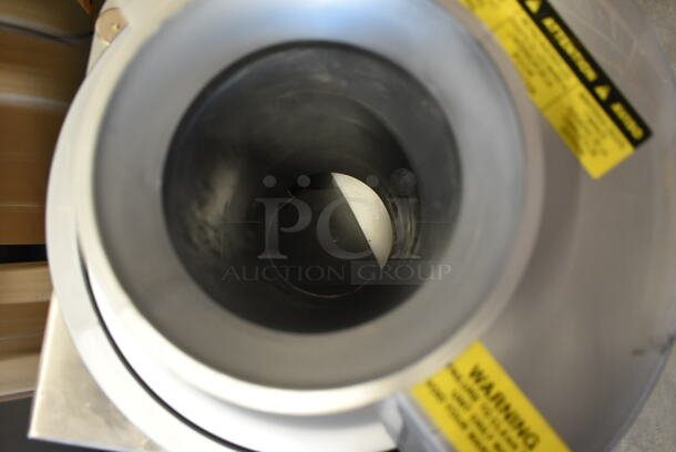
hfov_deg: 67.3
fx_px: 507
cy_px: 226
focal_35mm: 27
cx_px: 338
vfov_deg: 48.0
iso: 1100
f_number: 3.5
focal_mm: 18
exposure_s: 1/30
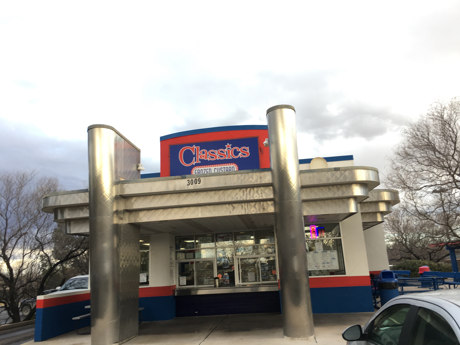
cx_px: 230
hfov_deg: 61.7
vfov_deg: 48.2
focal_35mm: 29
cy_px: 172
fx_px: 385
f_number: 2.2
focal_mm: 4.15
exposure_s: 1/120
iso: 25
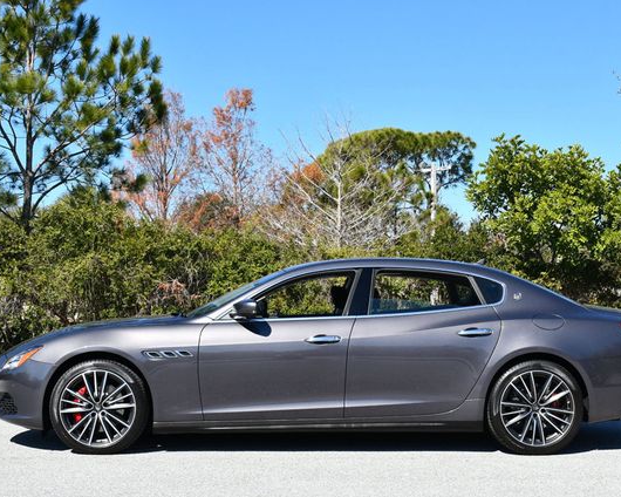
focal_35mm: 59
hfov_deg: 32.0
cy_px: 250
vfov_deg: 25.8
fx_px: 1084
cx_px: 327
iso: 140
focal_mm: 26
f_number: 8
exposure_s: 1/250
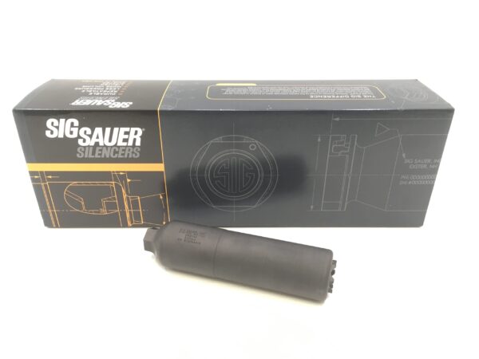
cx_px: 240
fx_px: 401
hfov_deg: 61.7
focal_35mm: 29
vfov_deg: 48.2
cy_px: 180
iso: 80
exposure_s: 1/30
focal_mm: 4.15
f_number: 2.2
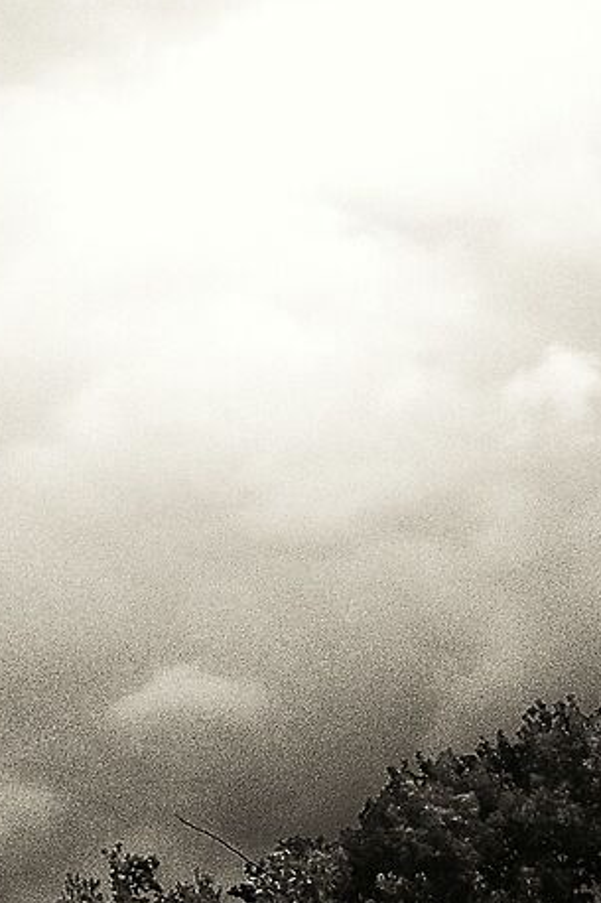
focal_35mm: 236
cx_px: -1383
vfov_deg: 8.7
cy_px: 452
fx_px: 5914
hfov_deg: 5.4
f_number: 11
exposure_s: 1/30
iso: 160
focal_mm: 30
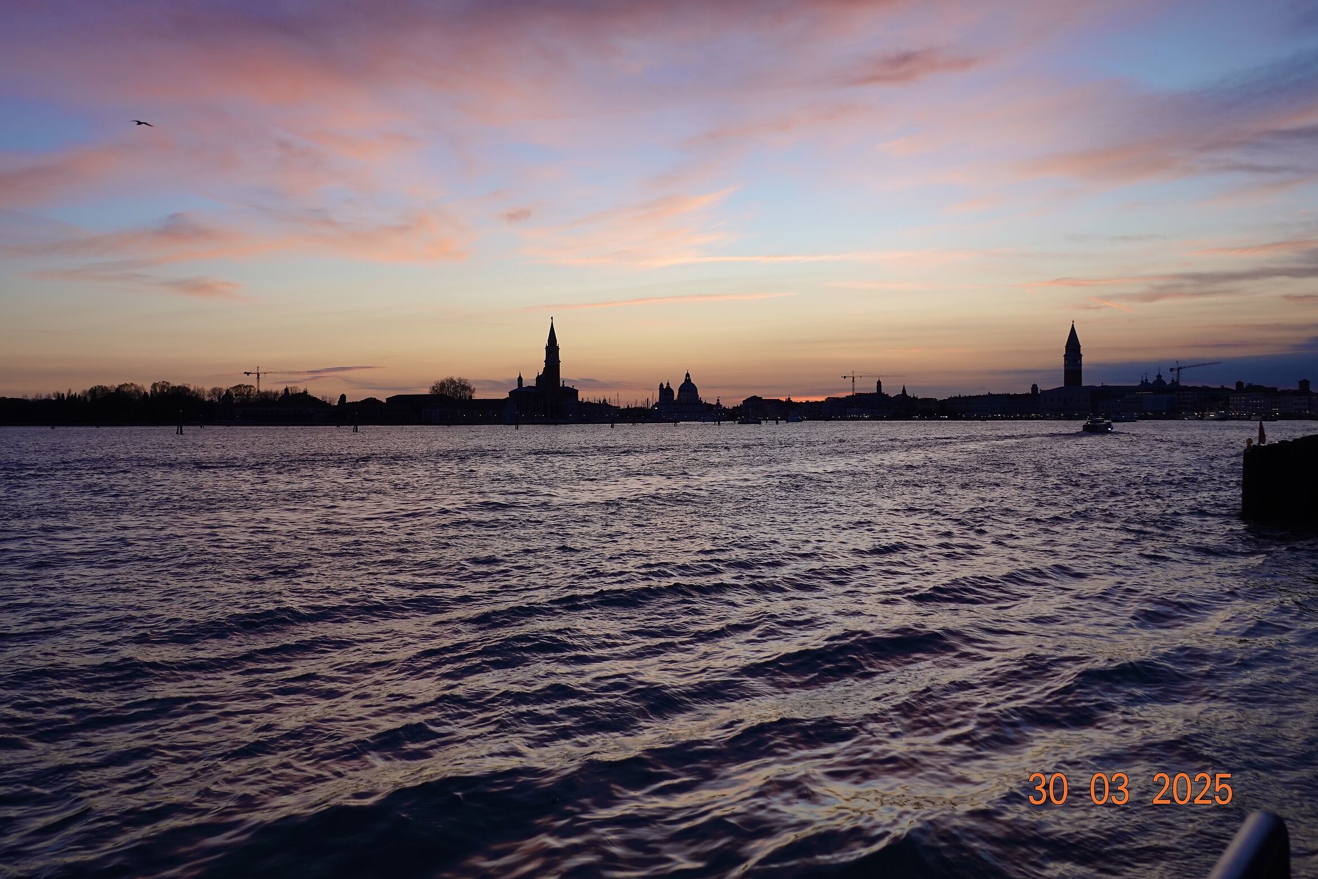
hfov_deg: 55.8
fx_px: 1245
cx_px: 642
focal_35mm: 34
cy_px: 428
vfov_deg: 38.9
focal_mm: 12.25
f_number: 3.5
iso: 100
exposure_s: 1/50
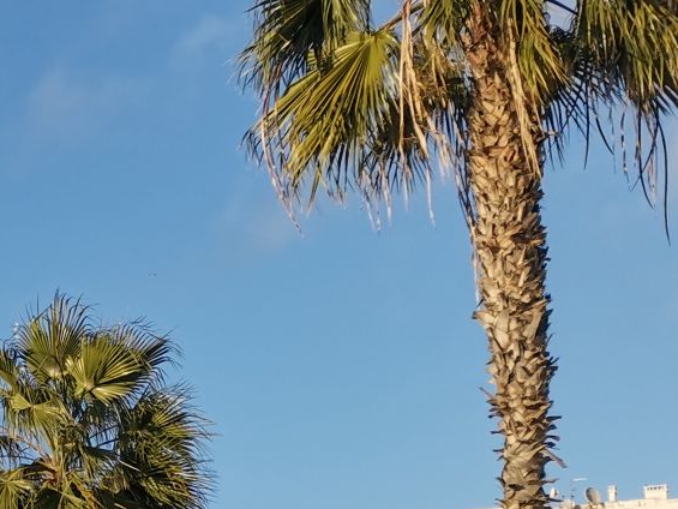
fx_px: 1802
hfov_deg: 18.9
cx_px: -323
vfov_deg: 15.1
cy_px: 708
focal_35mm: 92
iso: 50
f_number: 1.8
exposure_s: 1/1368
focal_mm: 4.75
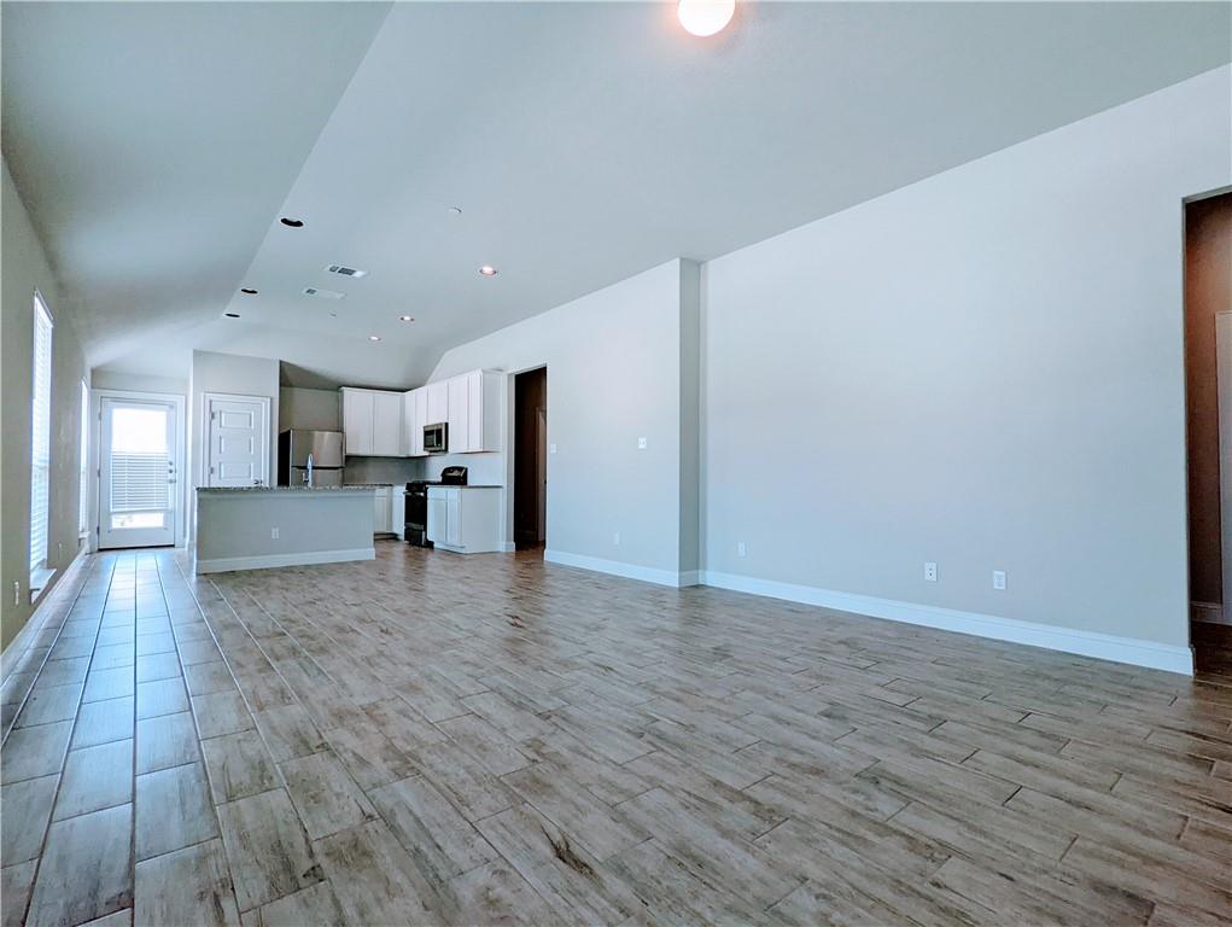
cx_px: 616
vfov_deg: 78.2
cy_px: 464
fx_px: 570
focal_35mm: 16
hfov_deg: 94.4
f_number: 2.2
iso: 67
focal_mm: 2.35
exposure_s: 1/86.2
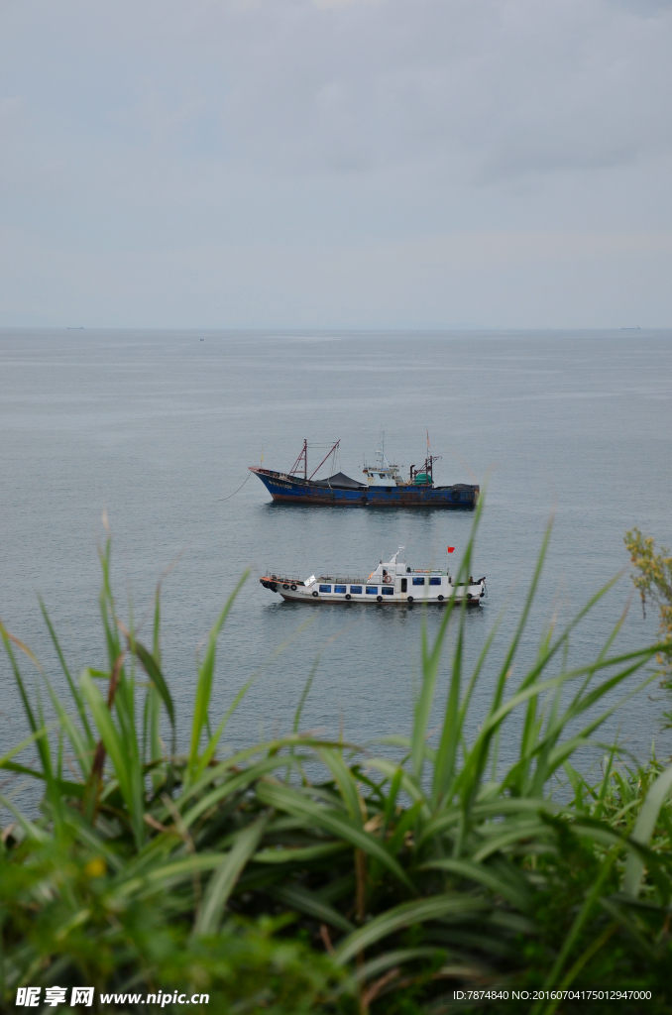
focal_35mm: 72
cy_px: 508
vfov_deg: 28.1
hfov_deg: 18.8
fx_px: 2025
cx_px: 336
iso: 320
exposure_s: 1/1600
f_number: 4.8
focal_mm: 48
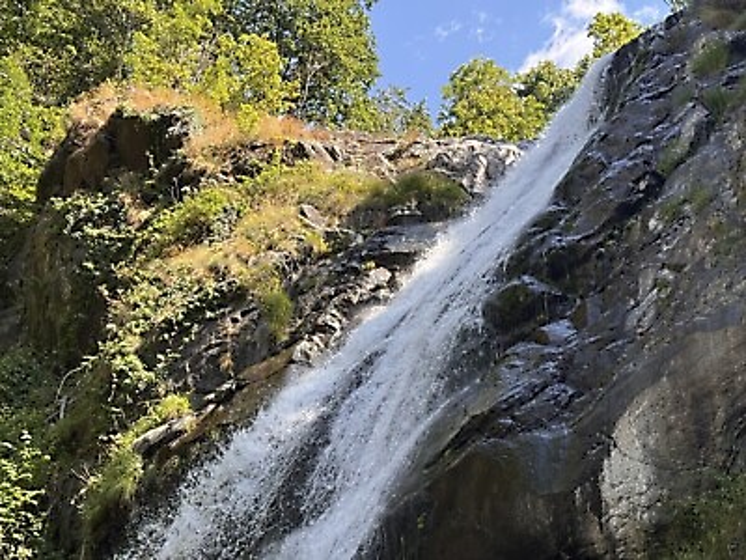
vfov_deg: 30.3
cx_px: 373
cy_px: 280
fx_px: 1034
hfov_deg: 39.7
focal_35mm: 48
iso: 64
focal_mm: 6.76
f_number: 1.78
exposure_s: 1/876
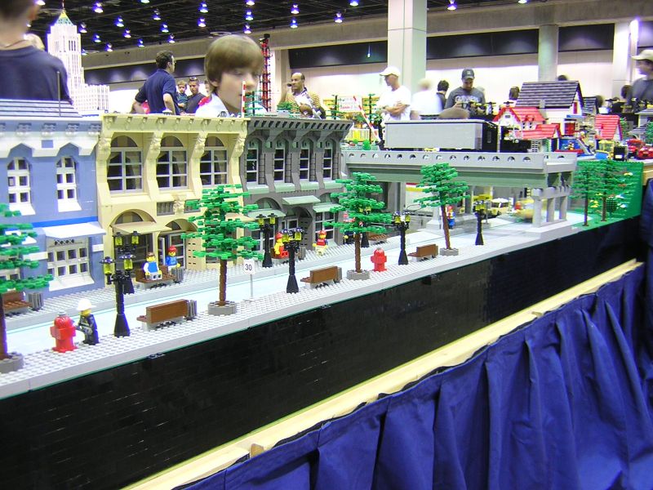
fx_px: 679
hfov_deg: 51.4
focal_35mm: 36
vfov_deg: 39.7
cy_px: 245
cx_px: 326
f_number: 2.6
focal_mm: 4.7
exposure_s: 1/3.5
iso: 151
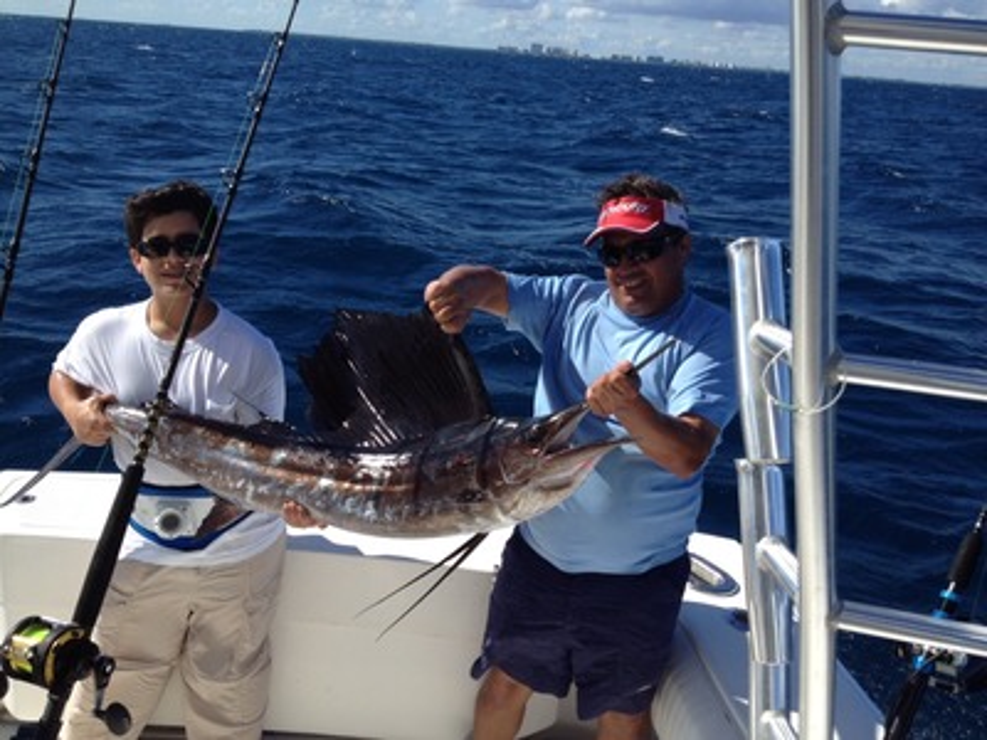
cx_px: 494
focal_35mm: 35
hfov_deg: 52.6
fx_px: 998
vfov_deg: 40.7
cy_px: 370
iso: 50
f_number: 2.4
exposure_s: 1/1972
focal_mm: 4.28
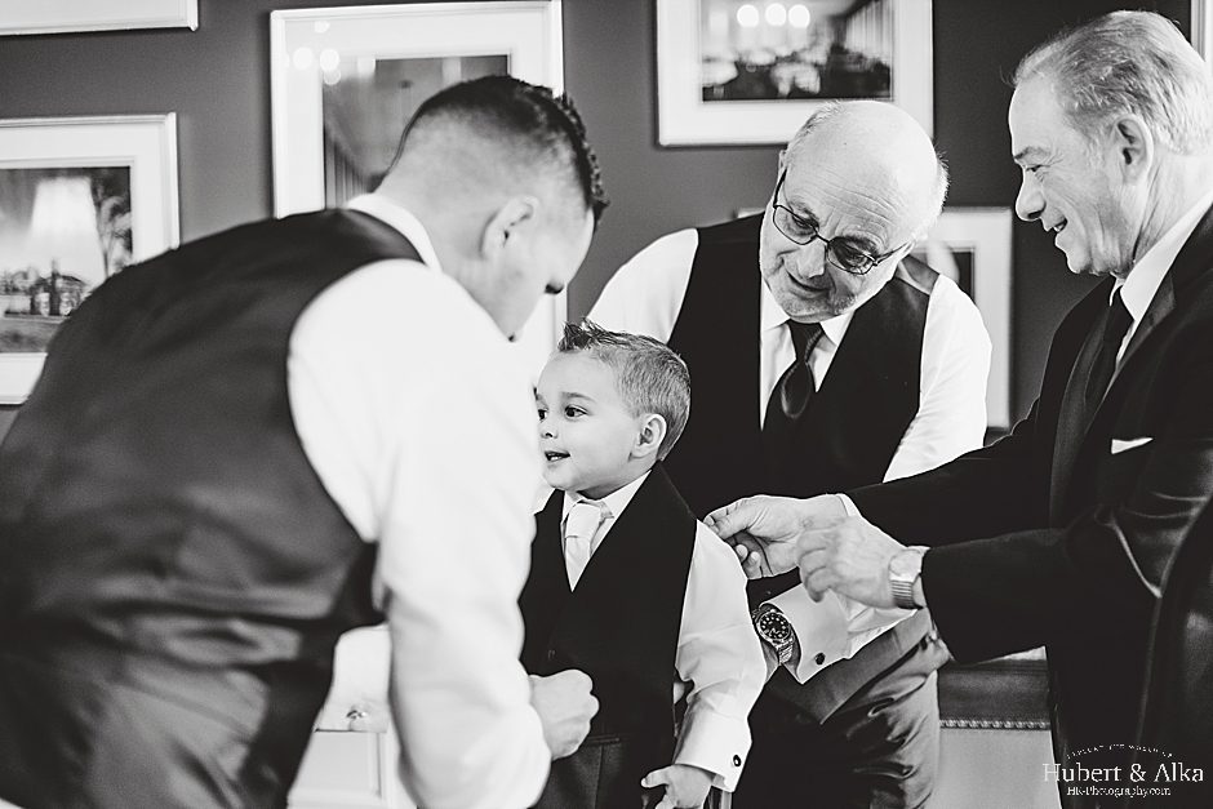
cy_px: 404
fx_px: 1685
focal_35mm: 50
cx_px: 606
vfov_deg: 27.0
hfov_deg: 39.6
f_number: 1.8
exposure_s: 1/250
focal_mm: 50
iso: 800
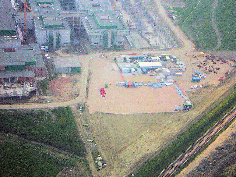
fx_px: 743
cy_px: 89
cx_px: 119
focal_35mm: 109
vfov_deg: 13.6
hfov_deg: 18.0
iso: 50
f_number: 4.7
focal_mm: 14.1
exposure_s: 1/152
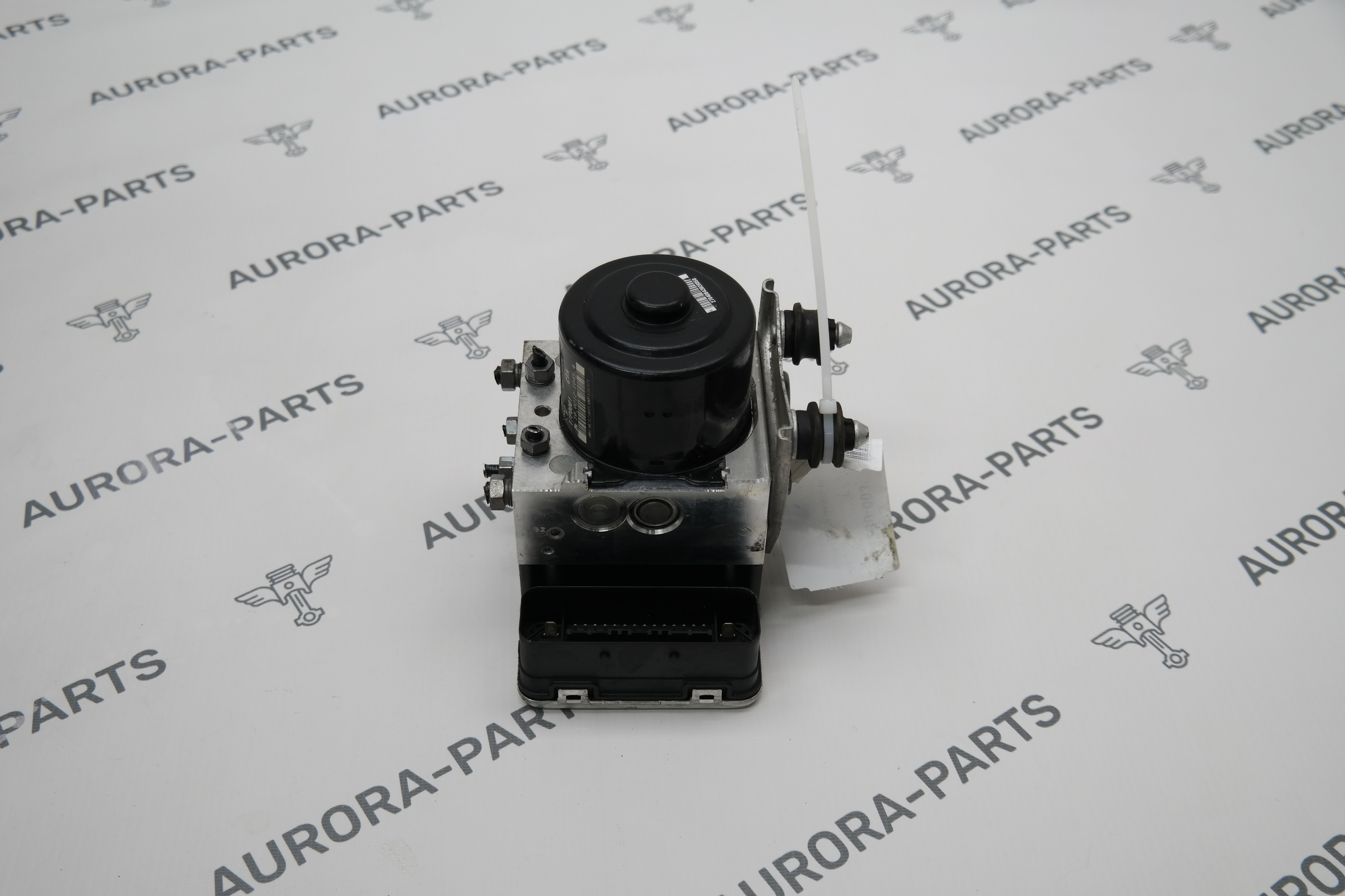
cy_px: 448
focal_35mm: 38
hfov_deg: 50.7
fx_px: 1420
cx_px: 672
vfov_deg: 35.1
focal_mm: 25
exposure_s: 1/100
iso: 200
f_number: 4
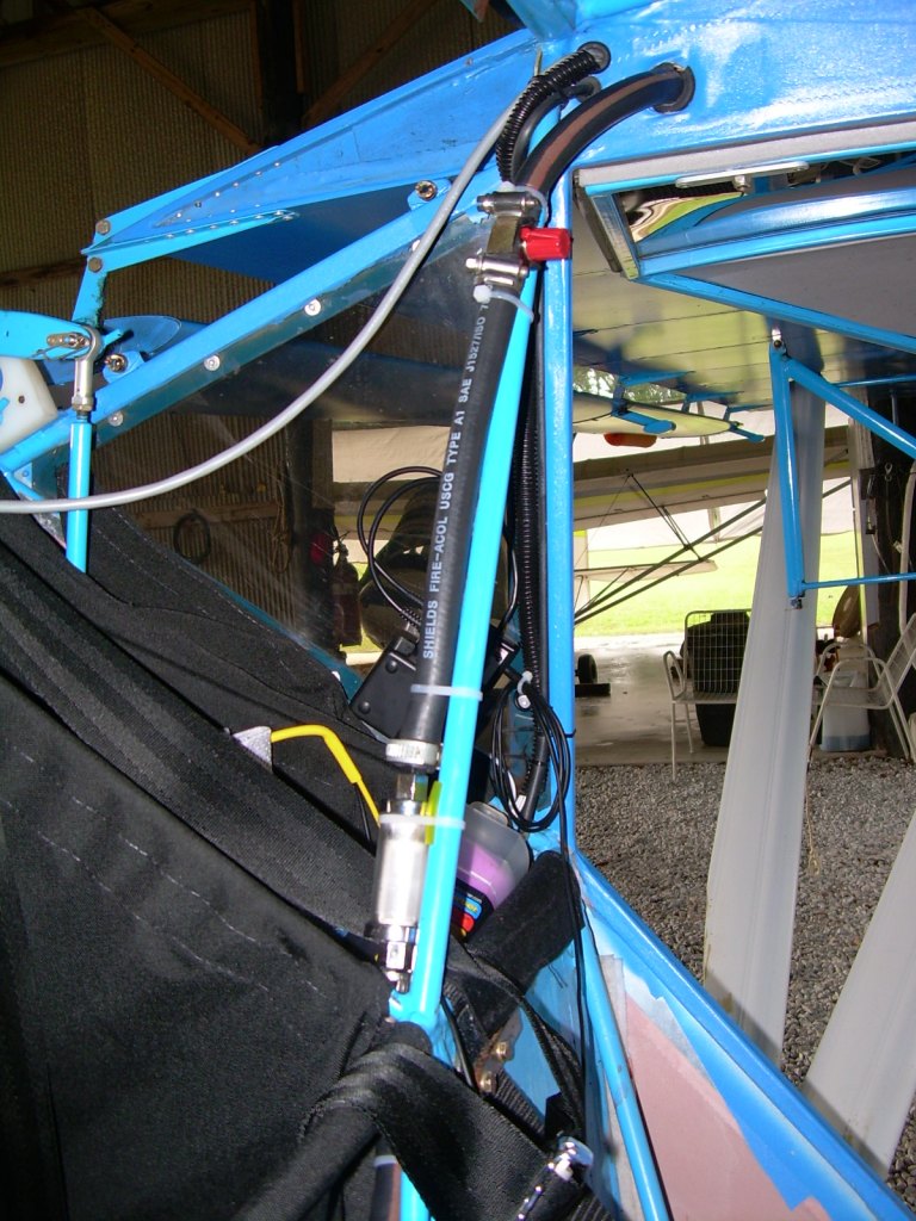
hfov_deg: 37.7
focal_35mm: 38
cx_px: 458
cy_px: 610
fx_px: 1341
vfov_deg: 49.0
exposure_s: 1/60
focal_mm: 6.3
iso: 50
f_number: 2.8
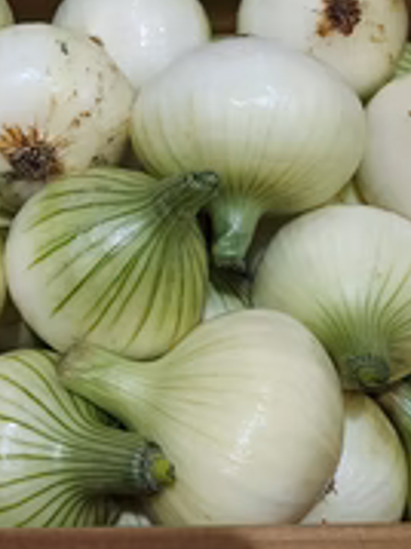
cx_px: 64
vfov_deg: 33.9
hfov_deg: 25.5
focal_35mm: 56
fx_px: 888
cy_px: 159
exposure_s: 1/50
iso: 200
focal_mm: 4.6
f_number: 2
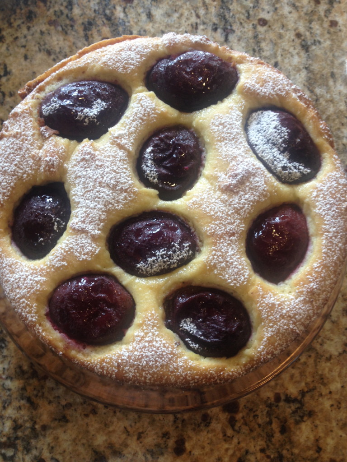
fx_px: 468
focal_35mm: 35
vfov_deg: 52.6
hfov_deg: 40.7
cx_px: 174
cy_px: 231
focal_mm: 4.28
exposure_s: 1/30
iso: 50
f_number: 2.4
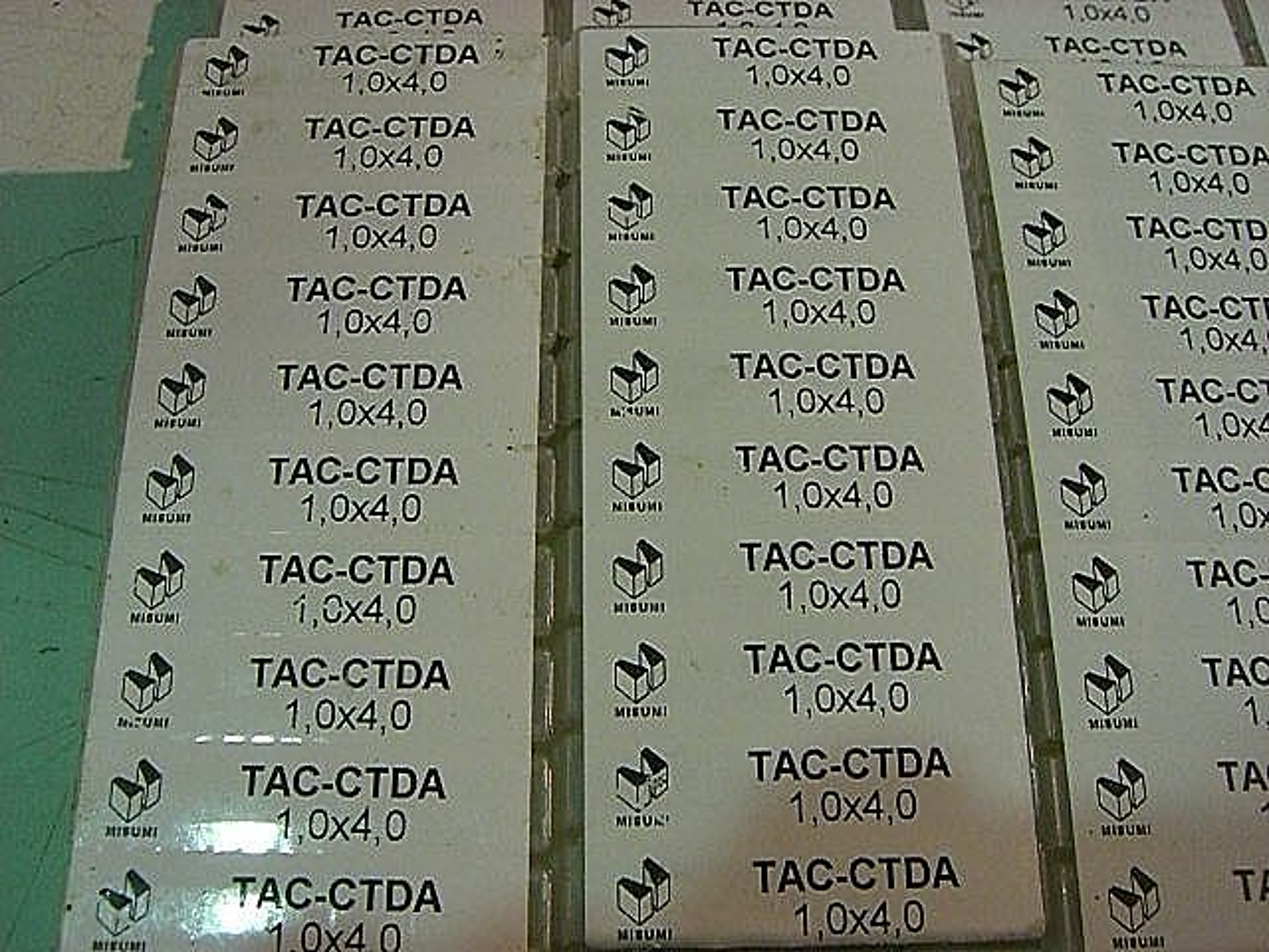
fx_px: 1393
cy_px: 476
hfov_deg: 49.0
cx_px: 634
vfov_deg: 37.7
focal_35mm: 38
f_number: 2.7
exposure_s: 1/60
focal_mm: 6.2
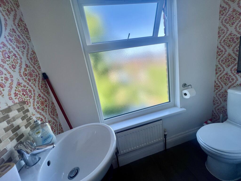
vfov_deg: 89.9
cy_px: 90
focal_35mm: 13
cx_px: 120
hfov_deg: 106.2
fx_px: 91
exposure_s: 1/290
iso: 32
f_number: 1.8
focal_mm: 1.57
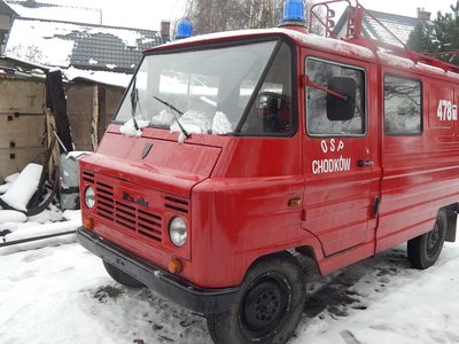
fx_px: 411
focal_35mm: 31
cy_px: 172
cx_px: 230
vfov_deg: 45.4
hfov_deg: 58.4
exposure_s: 1/160
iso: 125
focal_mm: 5.6
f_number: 3.2
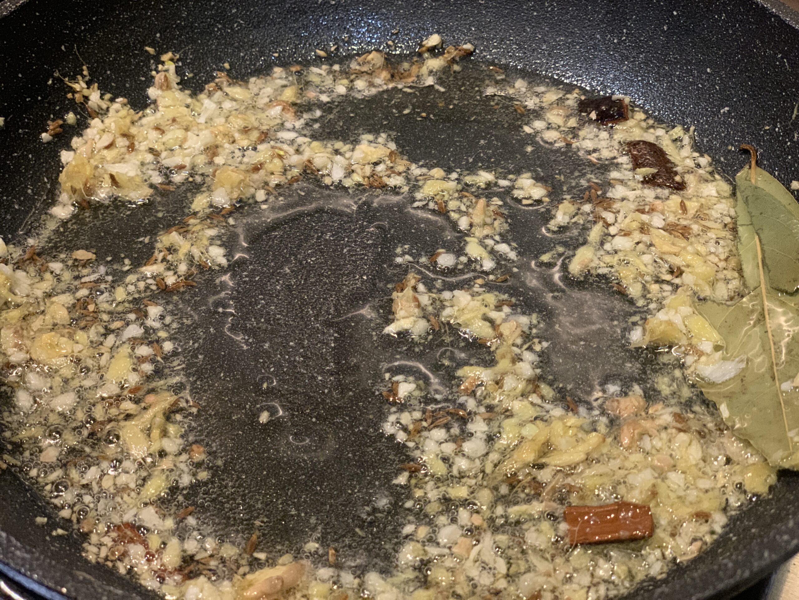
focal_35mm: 52
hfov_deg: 36.8
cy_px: 300
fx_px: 1200
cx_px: 400
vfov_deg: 28.0
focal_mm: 6
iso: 400
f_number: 2.4
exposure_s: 1/50
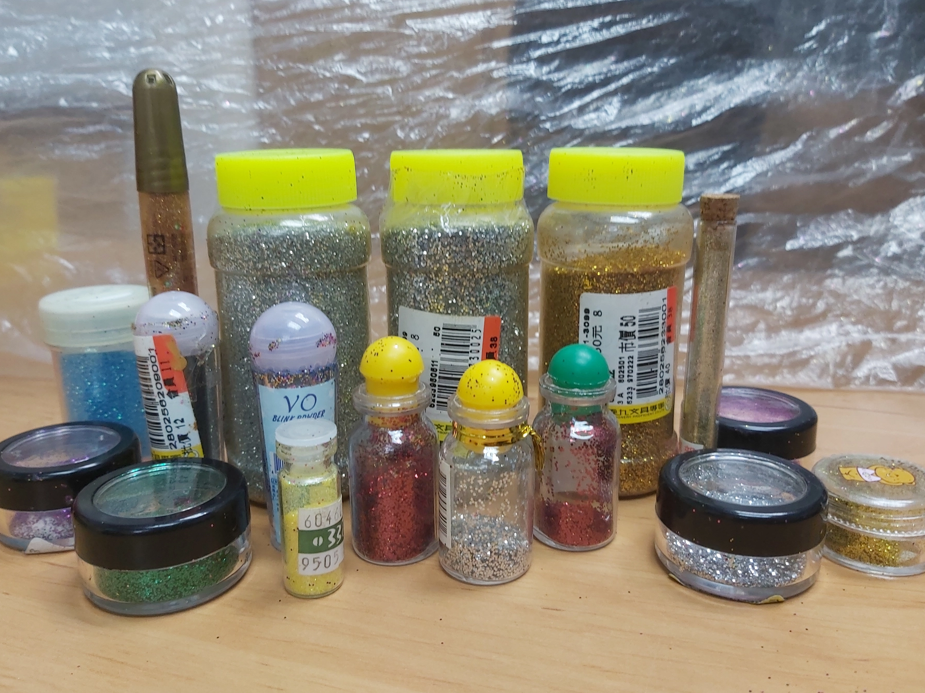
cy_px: 330
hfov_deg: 63.4
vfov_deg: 49.7
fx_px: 748
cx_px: 476
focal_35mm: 28
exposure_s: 1/60
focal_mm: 3.92
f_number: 1.7
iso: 125
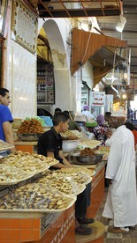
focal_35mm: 43
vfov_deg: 47.4
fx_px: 278
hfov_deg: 26.0
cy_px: 122
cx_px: 142
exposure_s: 1/60
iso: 800
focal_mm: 27
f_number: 6.3
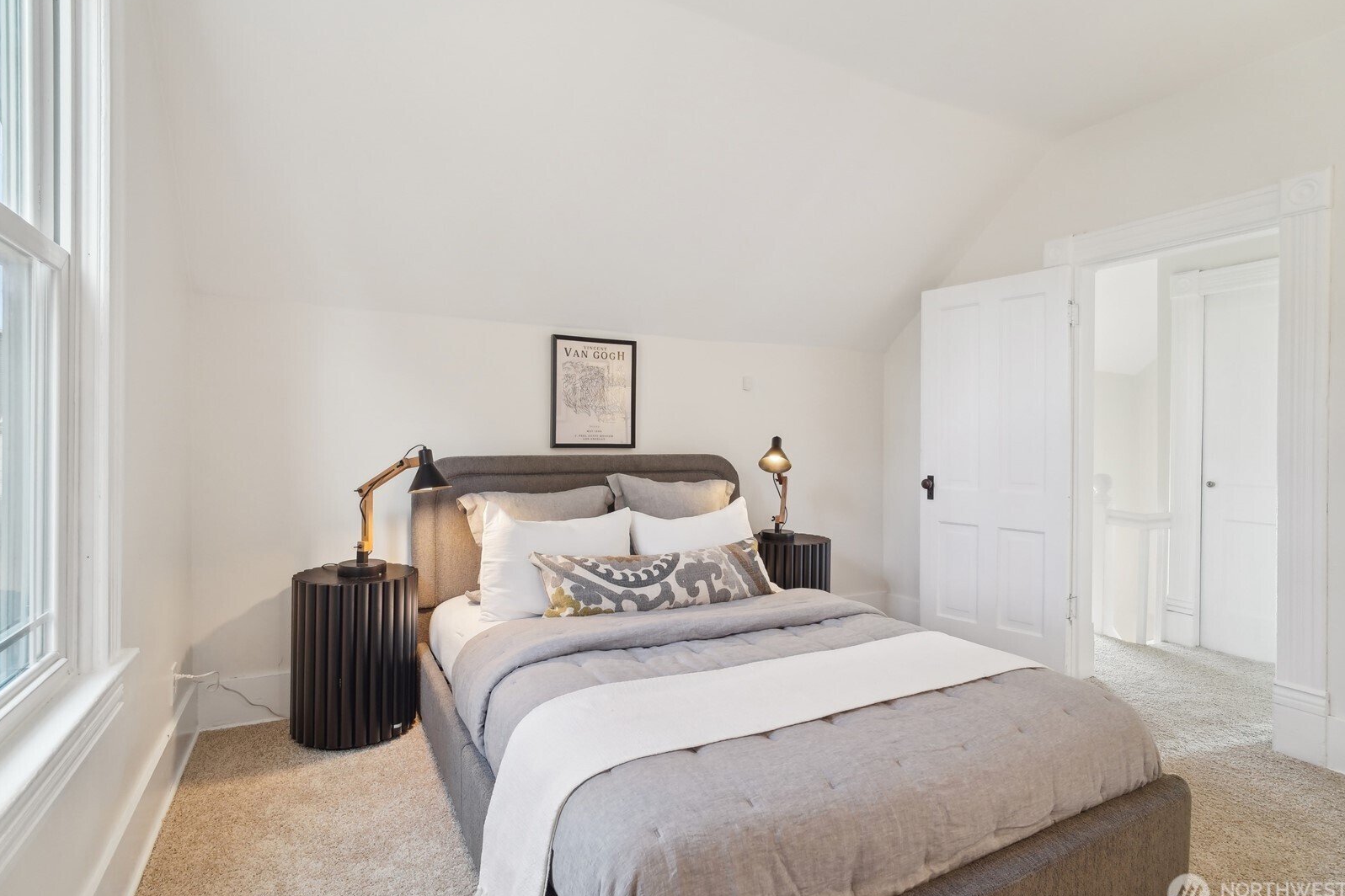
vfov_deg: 70.4
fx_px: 635
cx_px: 658
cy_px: 451
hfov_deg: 93.3
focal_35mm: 17
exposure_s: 1/25
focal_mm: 16
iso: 1600
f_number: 8
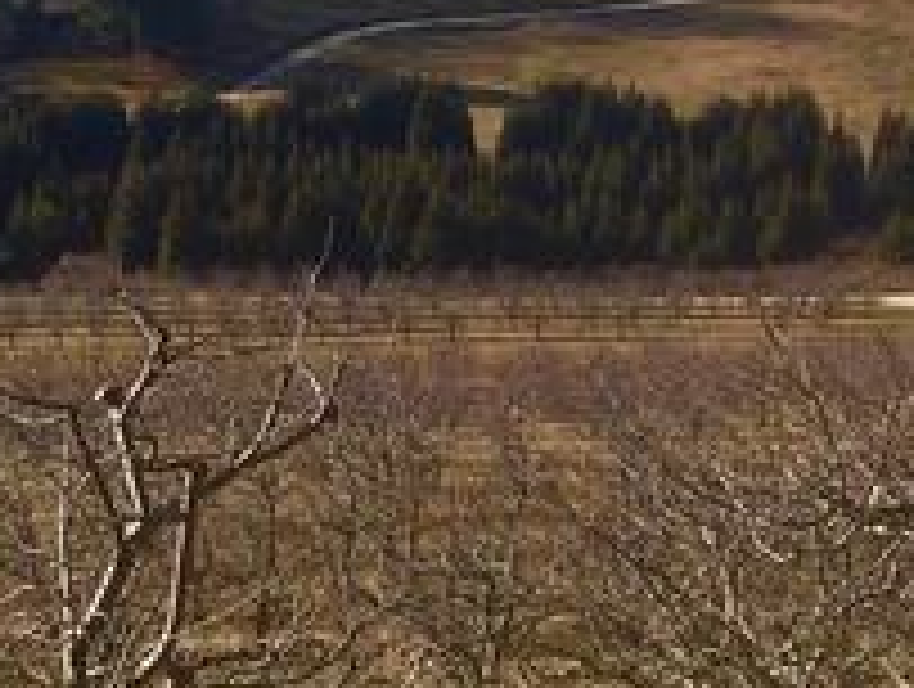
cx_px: 1092
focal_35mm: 133
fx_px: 3518
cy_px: 207
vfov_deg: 11.2
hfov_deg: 14.3
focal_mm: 4.15
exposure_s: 1/1582
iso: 32
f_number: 2.2
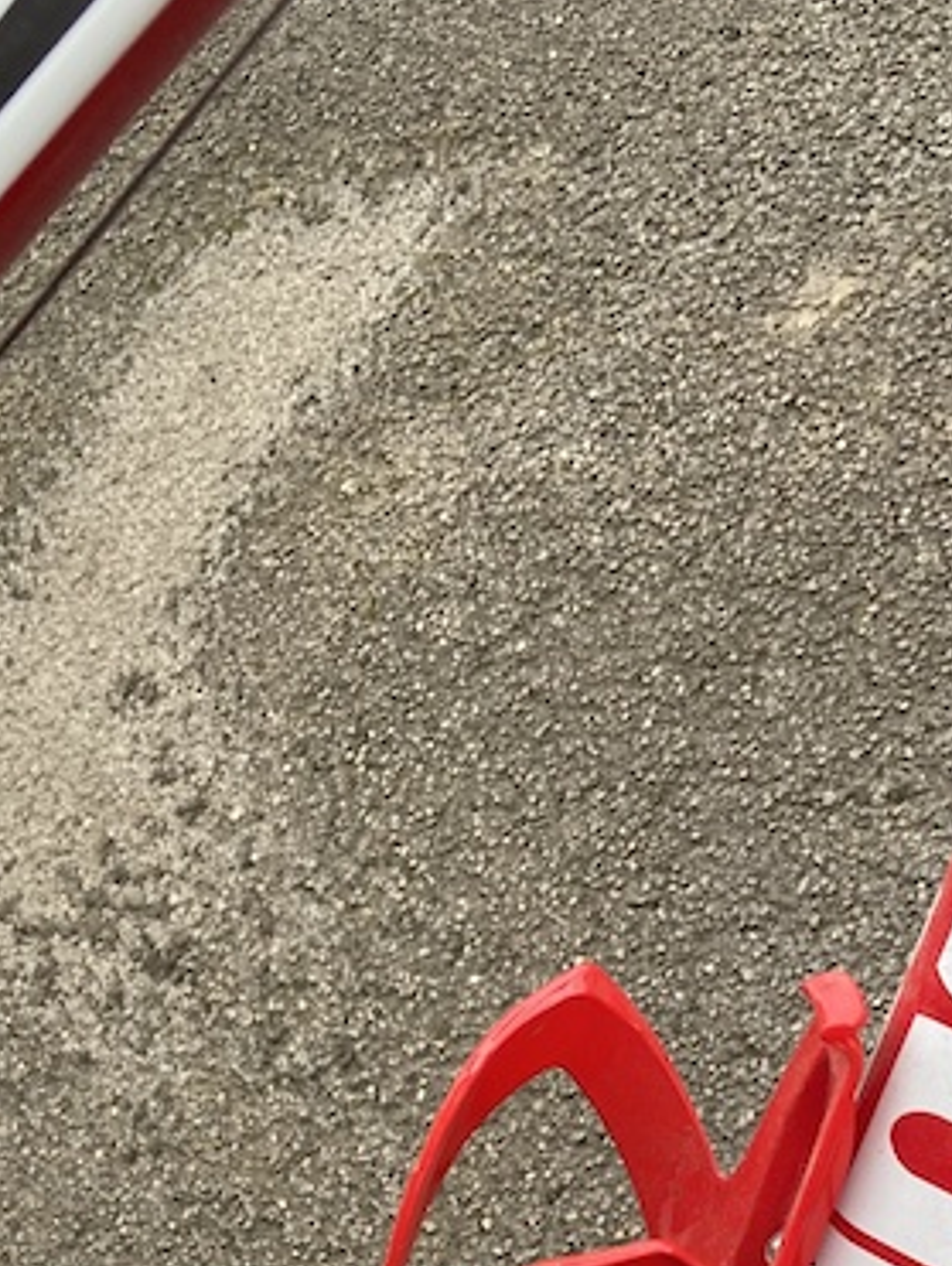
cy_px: 1259
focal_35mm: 56
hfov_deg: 26.1
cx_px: 392
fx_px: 2050
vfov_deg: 31.7
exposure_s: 1/121
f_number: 1.8
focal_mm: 4.25
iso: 100
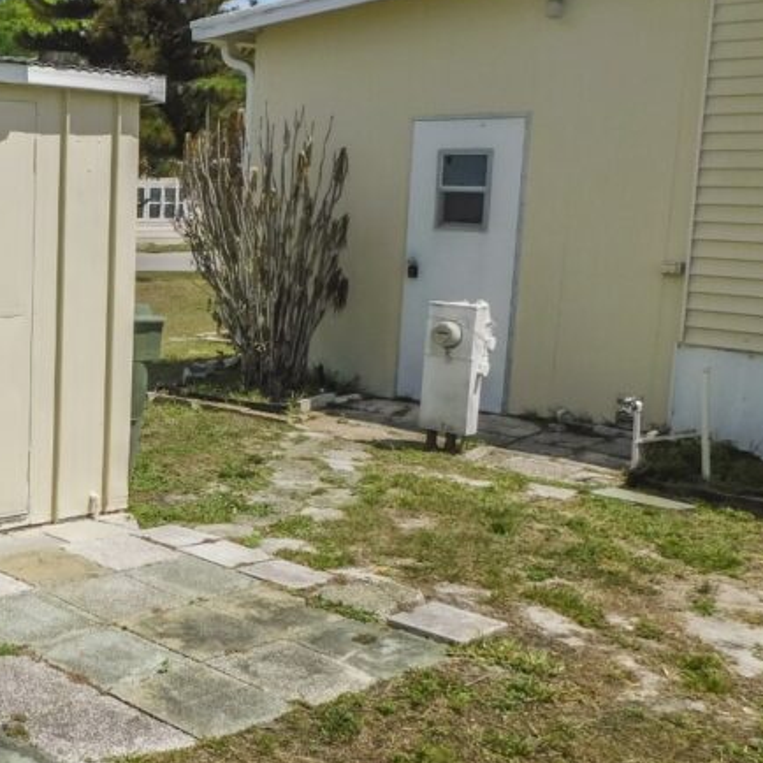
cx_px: -84
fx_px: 1197
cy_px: 285
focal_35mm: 48
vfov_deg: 35.2
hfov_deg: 31.3
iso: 125
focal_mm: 4
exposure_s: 1/800
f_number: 6
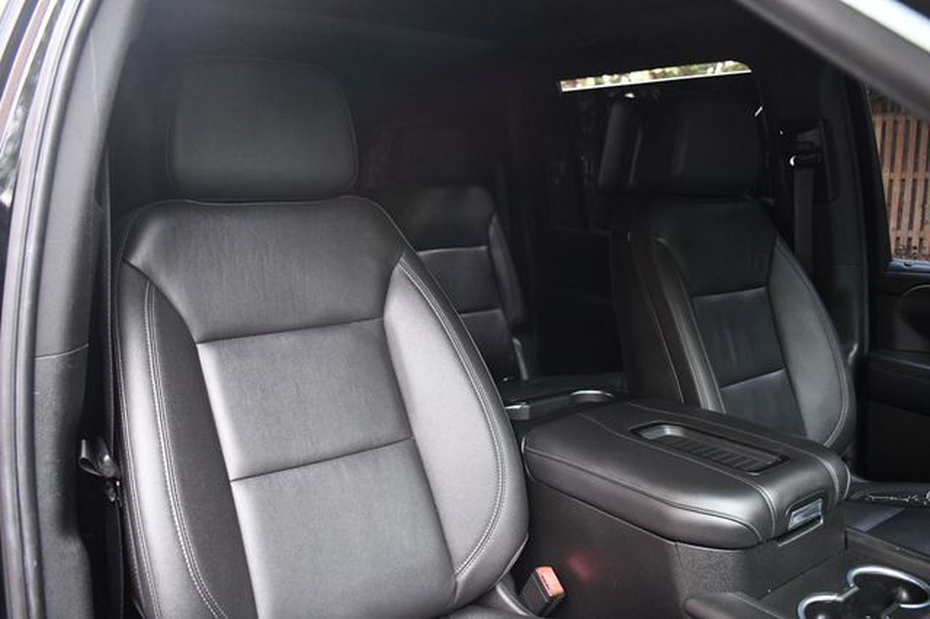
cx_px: 465
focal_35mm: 30
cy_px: 310
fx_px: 775
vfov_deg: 43.6
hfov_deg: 62.0
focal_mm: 20
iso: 2500
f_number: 3.8
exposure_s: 1/125
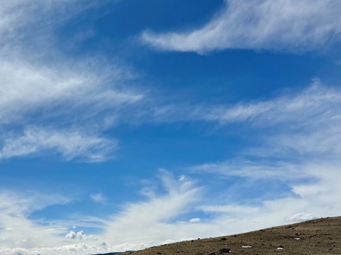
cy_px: 271
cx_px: 30
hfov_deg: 34.6
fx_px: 512
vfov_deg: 26.1
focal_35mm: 52
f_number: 1.78
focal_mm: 6.76
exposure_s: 1/12346
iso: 64
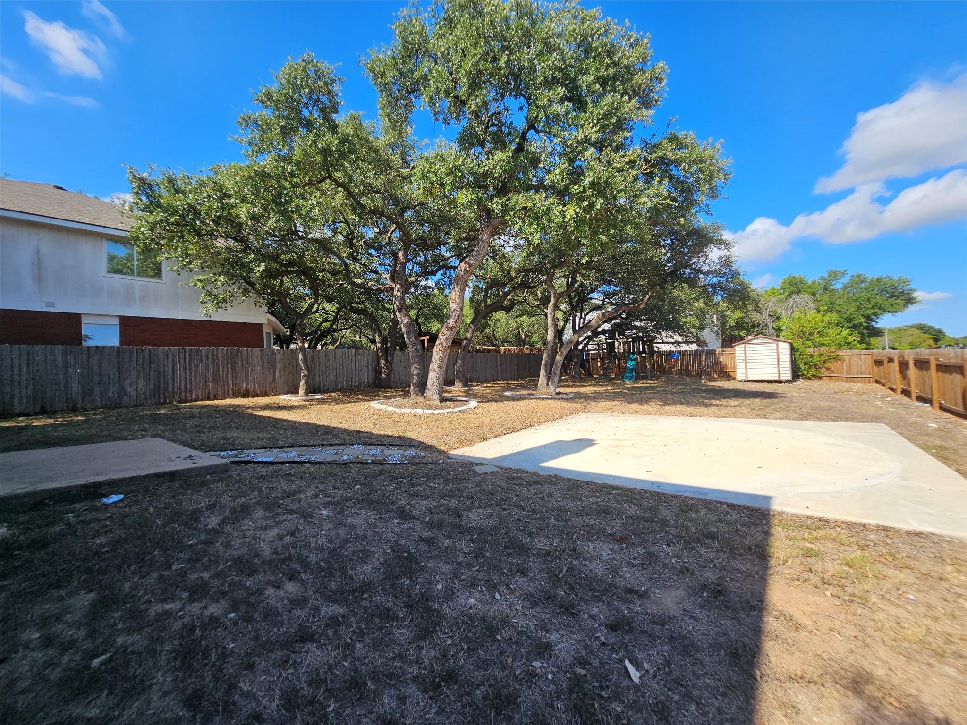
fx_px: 363
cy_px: 362
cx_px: 484
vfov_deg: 89.9
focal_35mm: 13
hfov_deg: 106.2
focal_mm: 2.2
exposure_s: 1/1402
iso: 50
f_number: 2.2
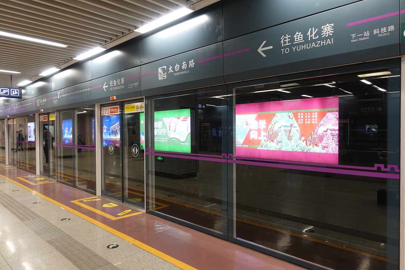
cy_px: 135
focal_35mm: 24
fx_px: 270
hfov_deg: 73.7
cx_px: 202
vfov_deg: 53.1
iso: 320
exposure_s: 1/40
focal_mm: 8.8
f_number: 1.8
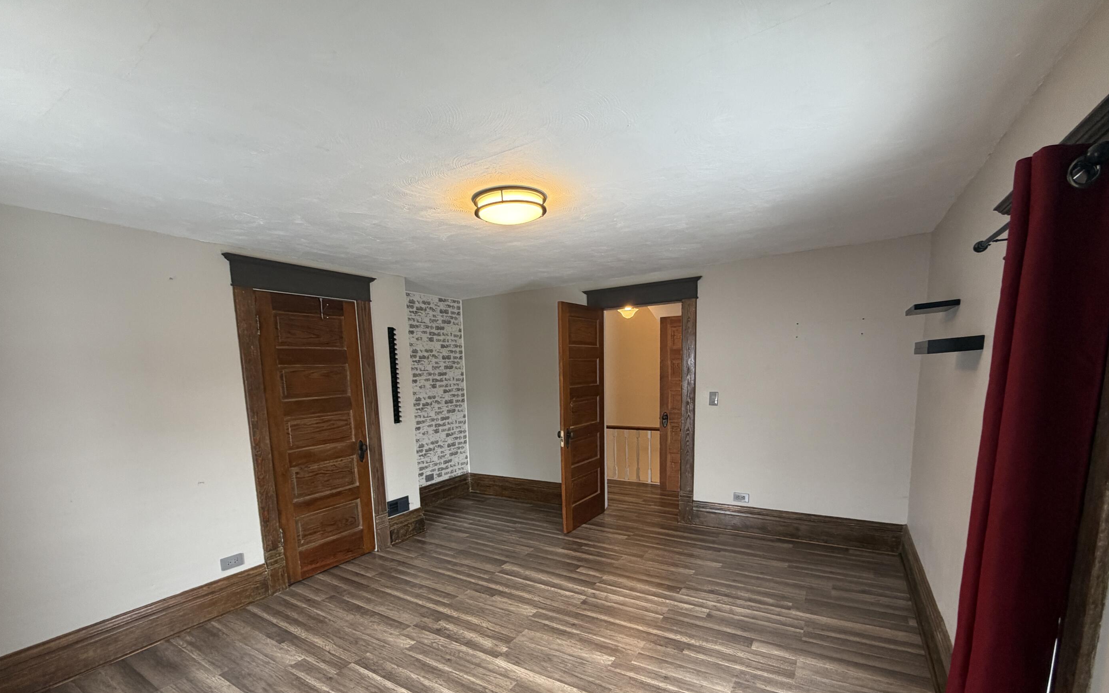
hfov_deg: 97.8
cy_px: 439
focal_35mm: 16
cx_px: 532
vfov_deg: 70.0
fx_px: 484
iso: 160
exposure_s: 1/60
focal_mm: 2.22
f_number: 2.2
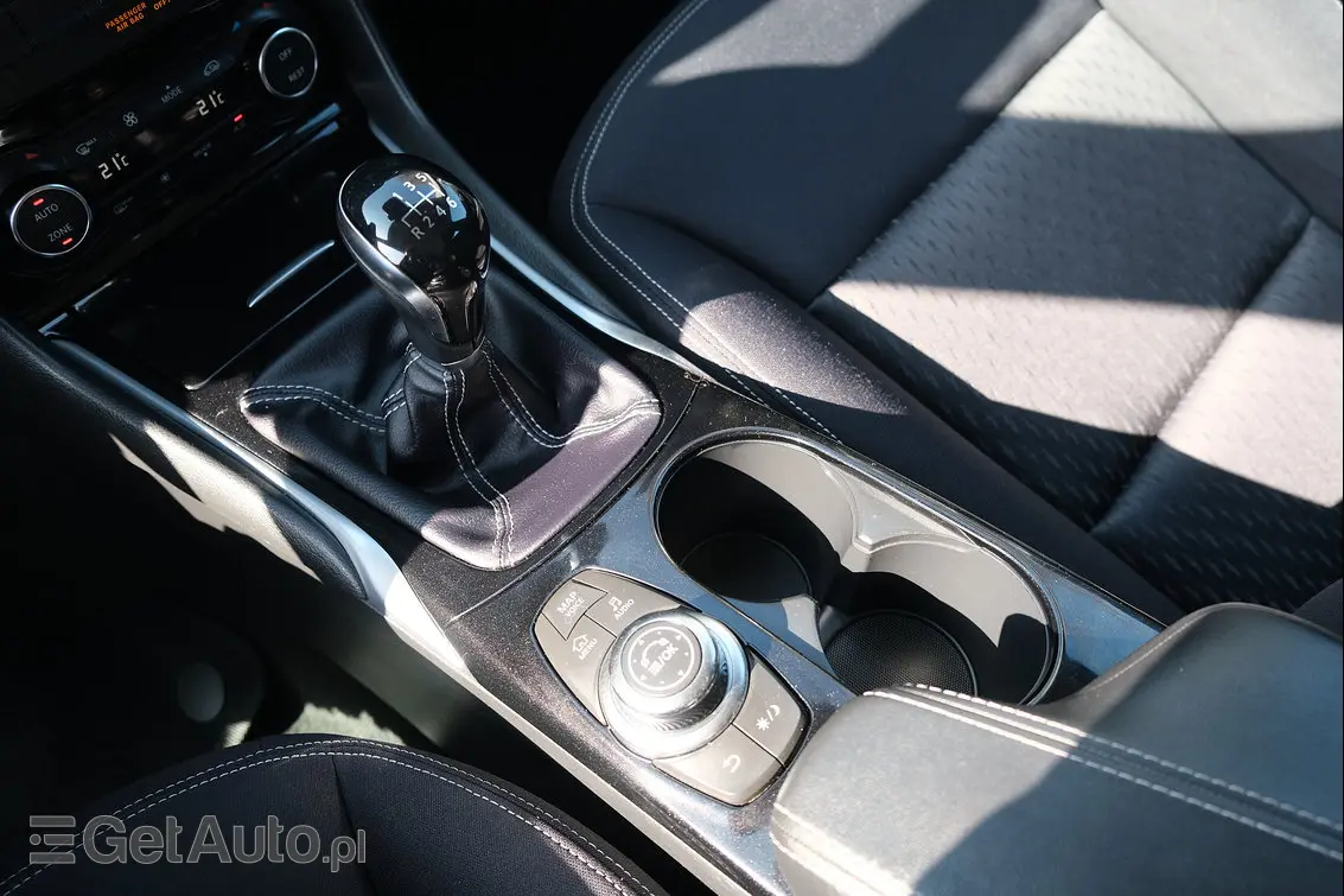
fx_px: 1194
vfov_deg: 41.1
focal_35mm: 32
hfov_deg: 58.7
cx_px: 672
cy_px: 448
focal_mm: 21.4
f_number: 4
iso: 320
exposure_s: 1/85
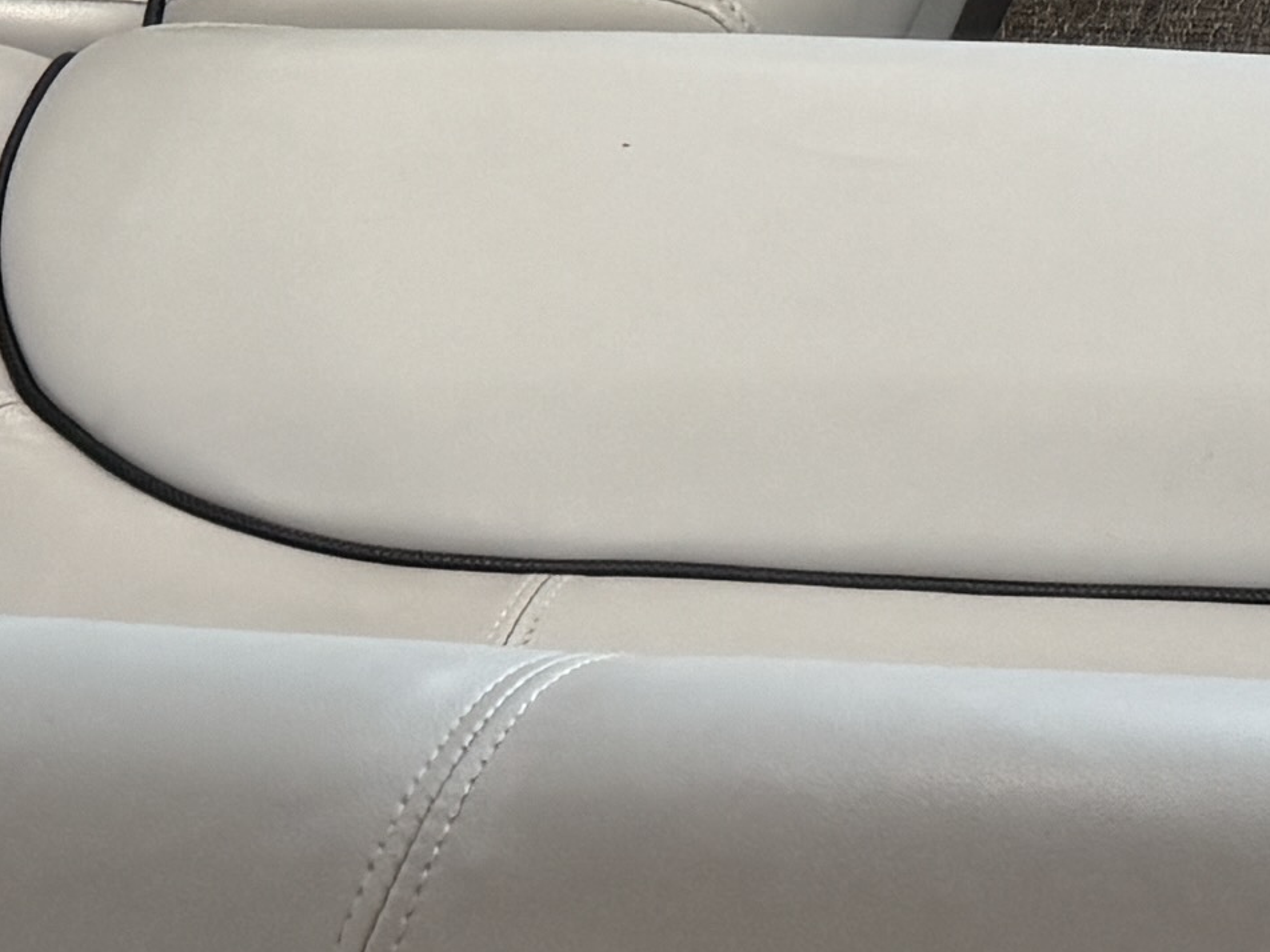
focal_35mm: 144
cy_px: -808
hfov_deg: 12.5
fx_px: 5283
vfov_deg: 9.7
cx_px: 2332
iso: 200
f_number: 1.78
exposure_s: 1/120
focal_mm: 6.76
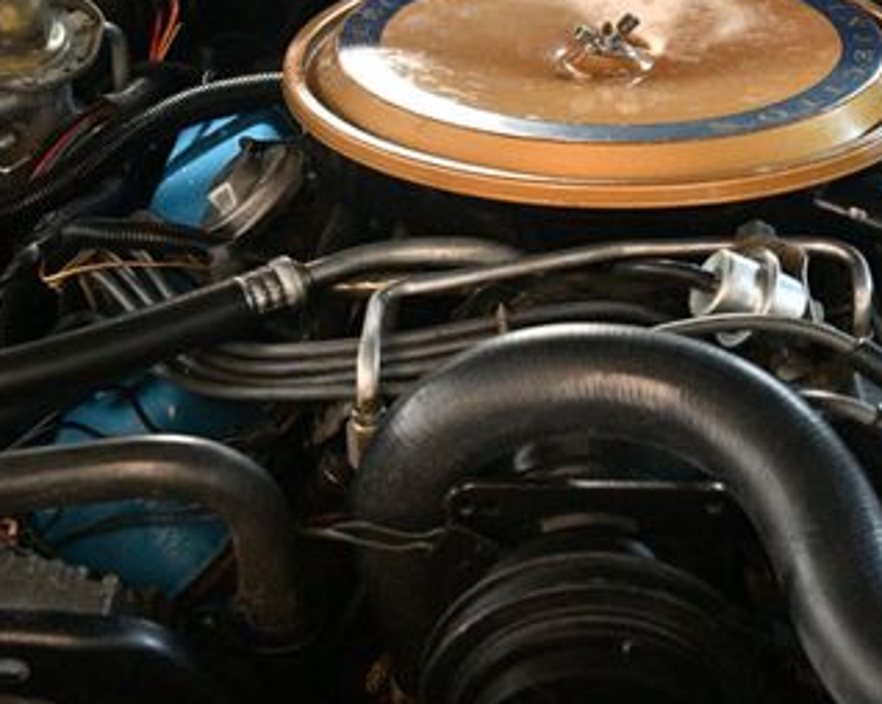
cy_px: 261
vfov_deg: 22.4
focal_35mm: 68
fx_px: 1774
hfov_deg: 27.9
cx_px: 521
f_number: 3.8
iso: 7200
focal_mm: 24
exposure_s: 1/60
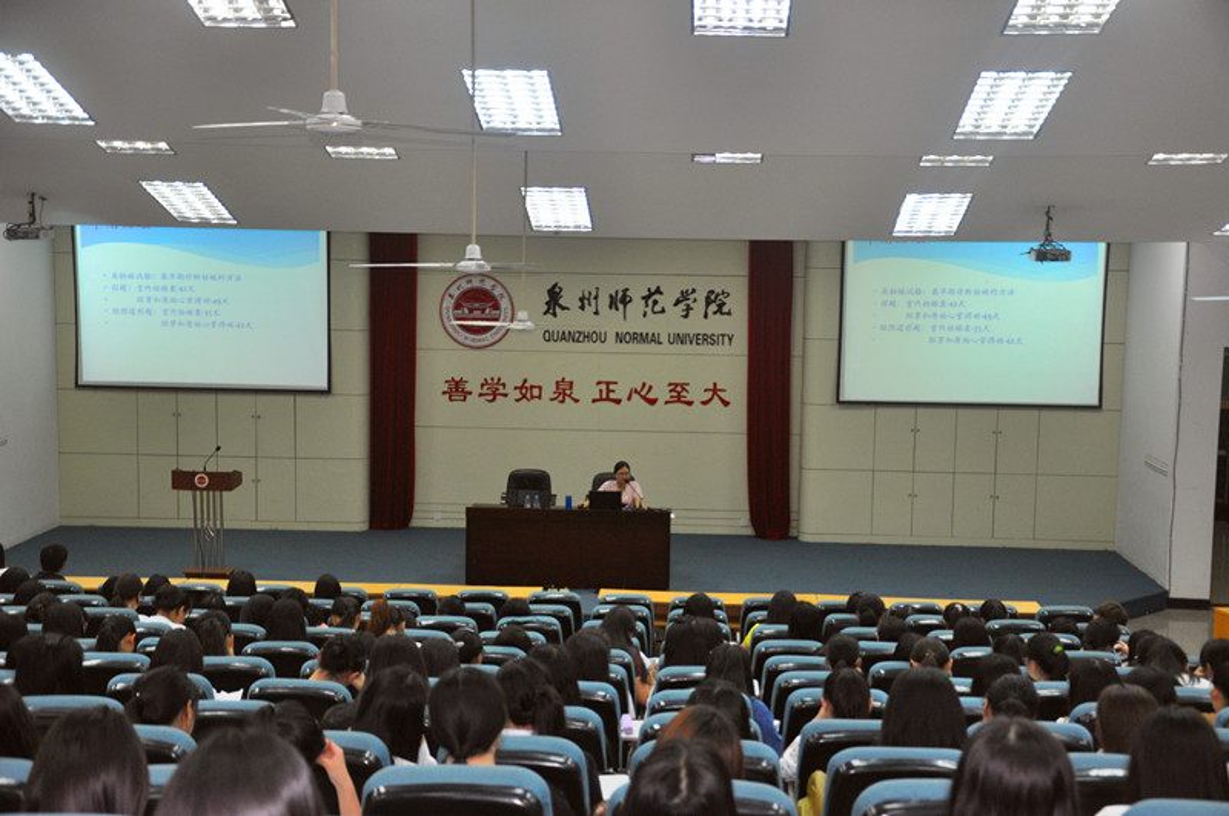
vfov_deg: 26.4
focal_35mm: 51
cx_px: 614
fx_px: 1739
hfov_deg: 38.9
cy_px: 408
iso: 800
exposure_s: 1/60
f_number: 4.2
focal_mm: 34
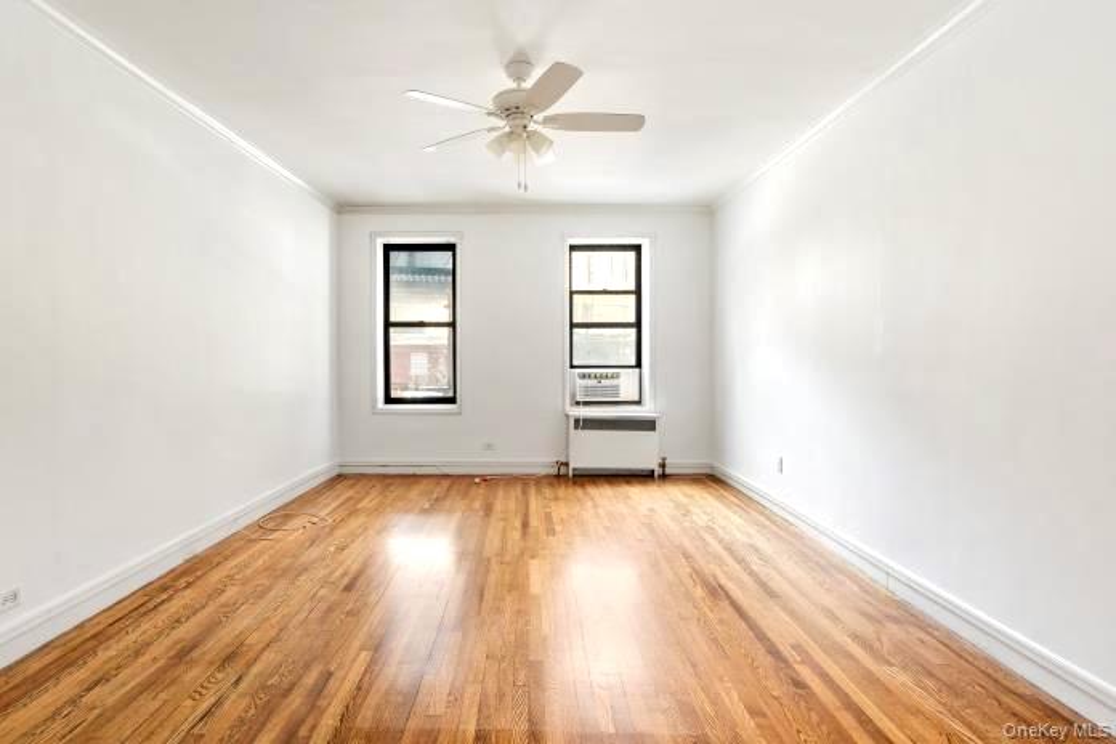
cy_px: 372
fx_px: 558
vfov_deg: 67.4
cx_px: 558
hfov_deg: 90.0
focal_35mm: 18
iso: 100
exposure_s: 5
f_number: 8
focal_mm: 12
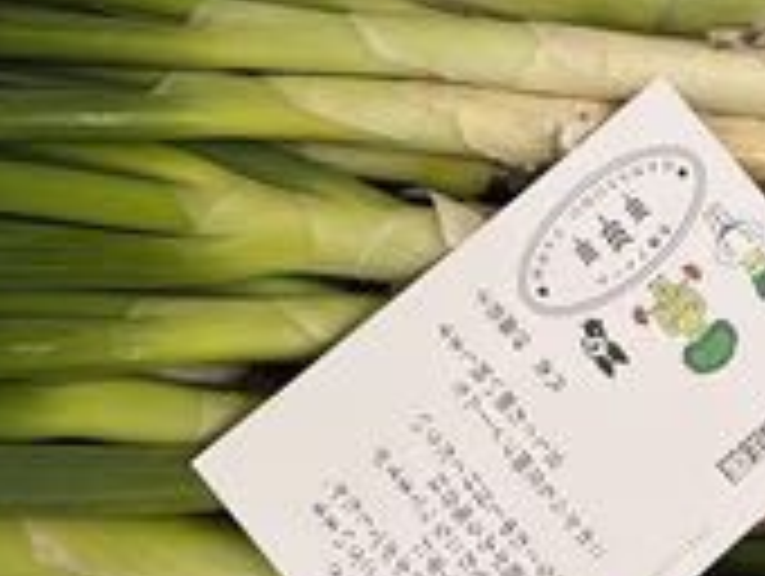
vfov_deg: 24.1
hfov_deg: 30.6
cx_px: 644
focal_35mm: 61
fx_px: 1350
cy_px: 238
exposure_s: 1/60
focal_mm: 5.1
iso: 400
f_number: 1.6
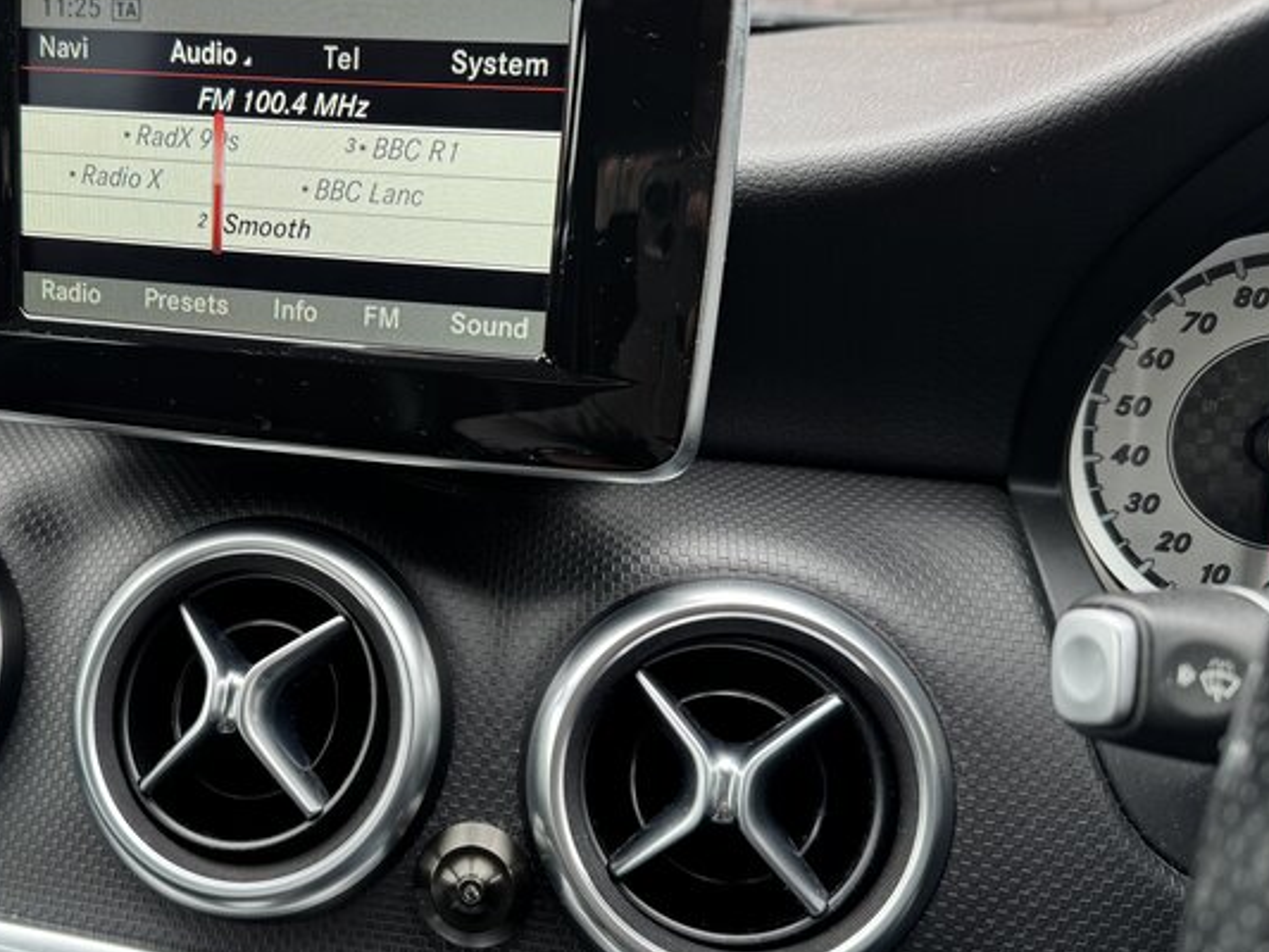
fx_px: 1320
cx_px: 386
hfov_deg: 50.1
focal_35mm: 36
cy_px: 464
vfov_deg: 39.7
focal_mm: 6.76
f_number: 1.78
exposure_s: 1/121
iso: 125
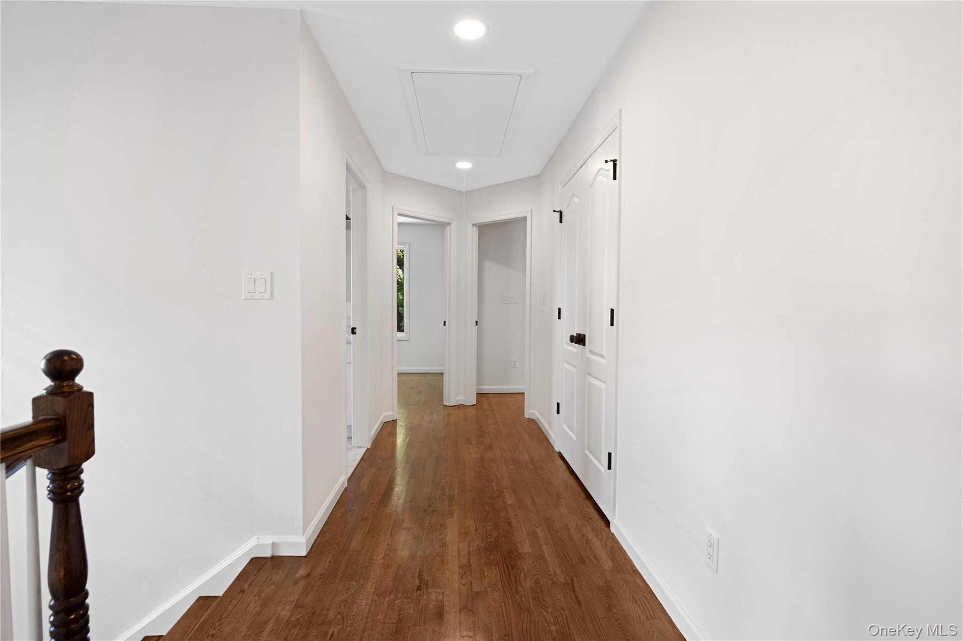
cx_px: 482
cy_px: 320
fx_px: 449
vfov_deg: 71.0
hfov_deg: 94.0
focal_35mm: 17
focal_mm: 16.8
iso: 125
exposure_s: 1/8
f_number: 5
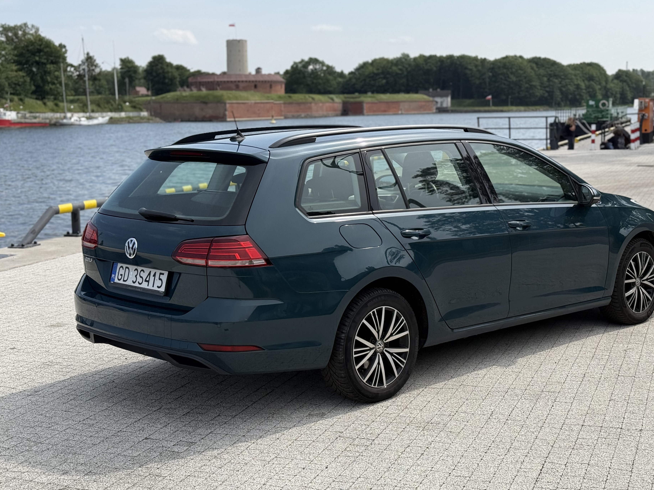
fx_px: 1001
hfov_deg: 36.1
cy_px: 238
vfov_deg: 27.5
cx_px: 354
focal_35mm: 53
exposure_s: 1/5587
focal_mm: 6.76
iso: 100
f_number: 1.78
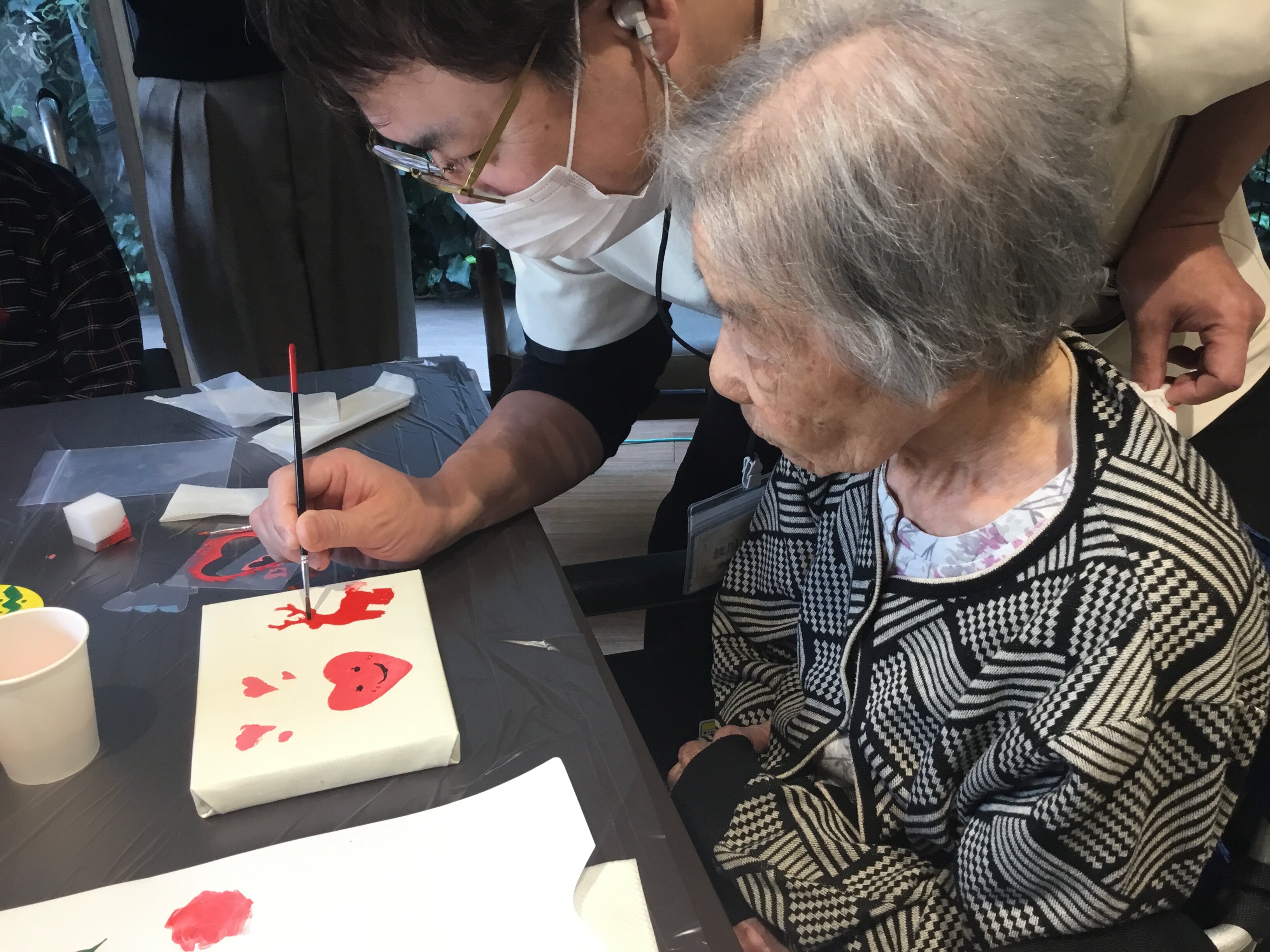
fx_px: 1137
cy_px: 476
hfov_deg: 58.4
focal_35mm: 31
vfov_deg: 45.4
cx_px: 635
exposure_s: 1/30
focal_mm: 3.3
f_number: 2.4
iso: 50
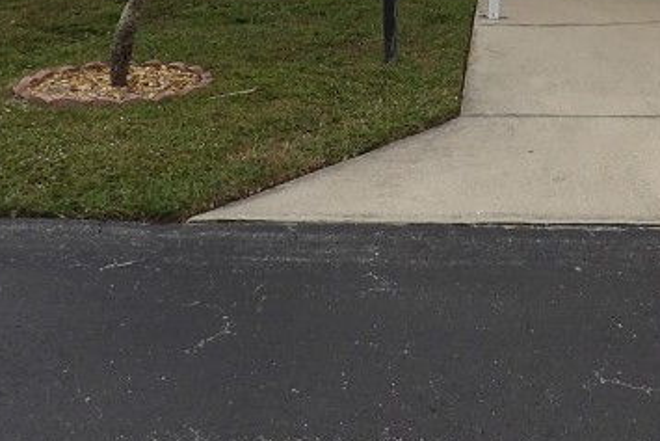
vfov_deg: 18.3
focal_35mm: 72
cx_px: 519
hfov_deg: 27.6
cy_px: -28
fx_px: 1320
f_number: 3.2
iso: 100
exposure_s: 1/707
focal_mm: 4.3
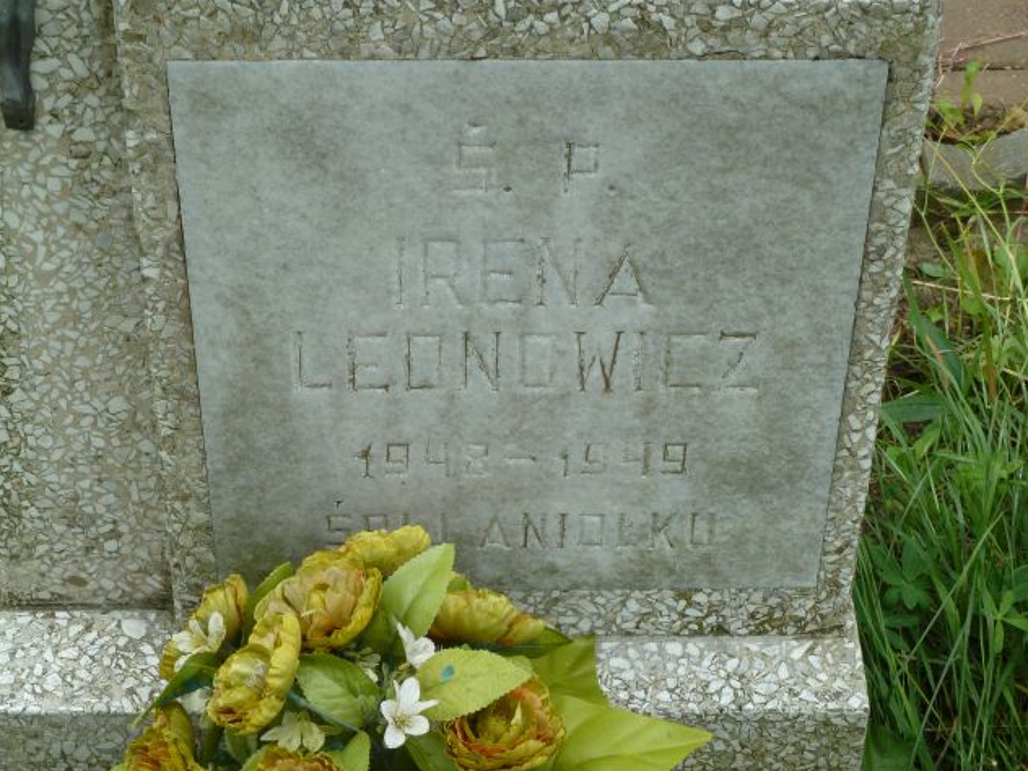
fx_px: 2346
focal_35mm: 79
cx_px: 514
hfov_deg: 24.7
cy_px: 387
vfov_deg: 18.7
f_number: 4.2
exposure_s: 1/125
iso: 80
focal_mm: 12.8
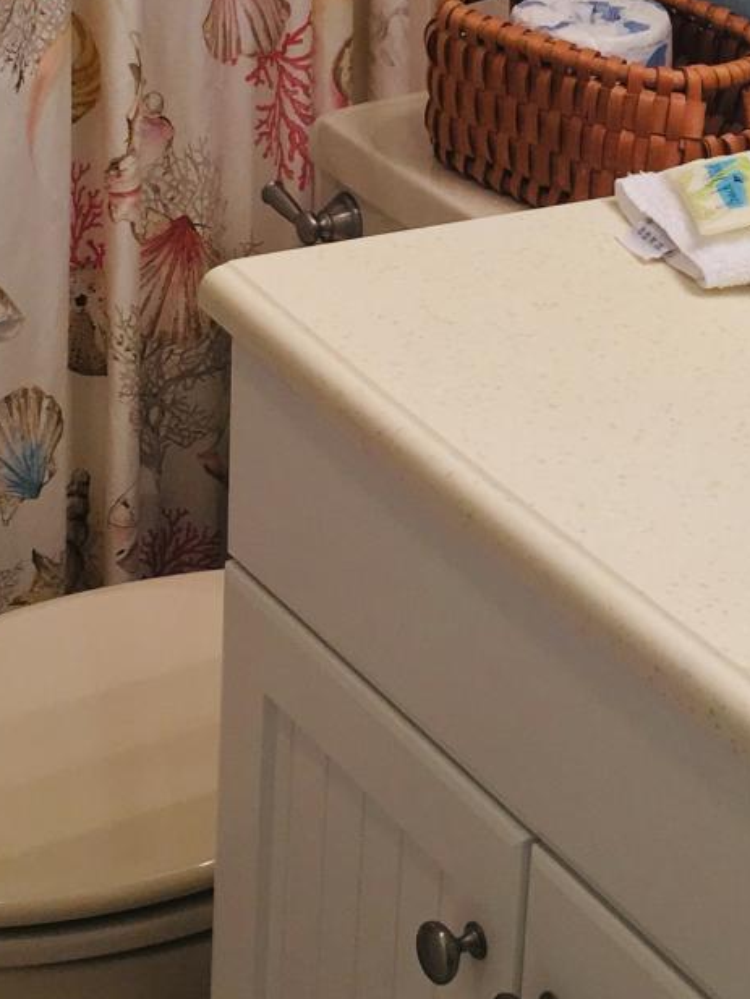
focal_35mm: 94
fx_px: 2715
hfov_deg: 15.7
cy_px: 131
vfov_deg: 20.5
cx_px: 494
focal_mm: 4.15
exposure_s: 1/30
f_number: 2.2
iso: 40
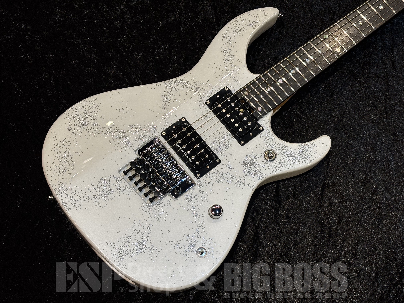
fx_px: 607
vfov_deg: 28.0
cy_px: 152
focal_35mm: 52
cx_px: 202
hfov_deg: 36.8
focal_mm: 5.96
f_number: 1.6
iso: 40
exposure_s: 1/60
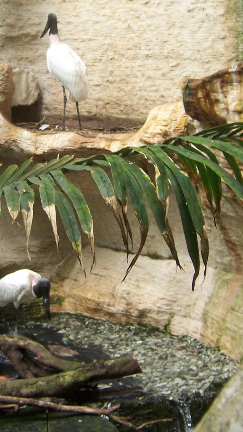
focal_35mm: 56
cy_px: 152
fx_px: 641
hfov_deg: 21.1
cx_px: 38
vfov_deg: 36.9
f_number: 2.8
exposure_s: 1/90
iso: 140
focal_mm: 5.5
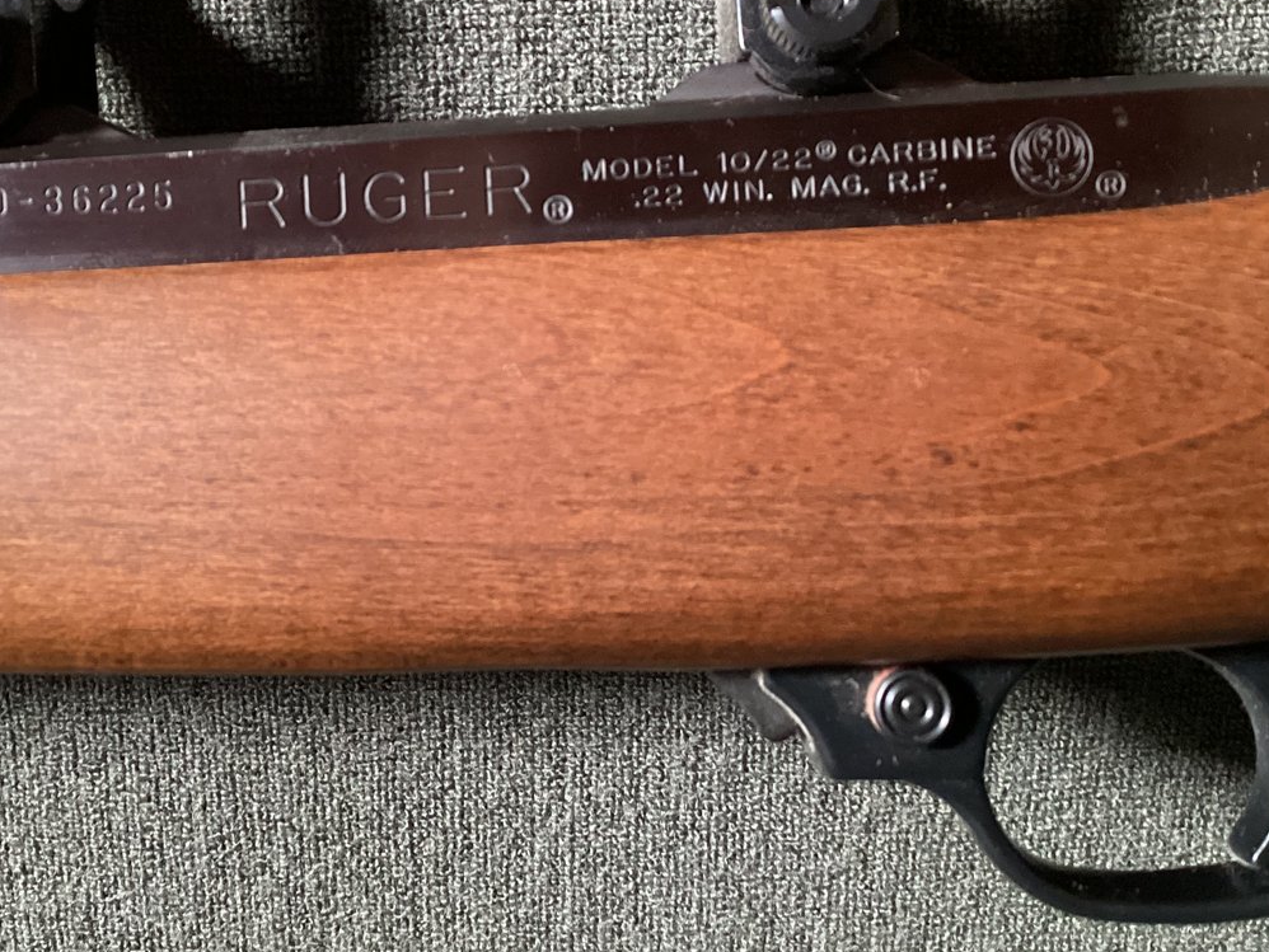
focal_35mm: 47
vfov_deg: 30.8
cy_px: 357
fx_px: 1723
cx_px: 494
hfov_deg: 40.2
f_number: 2.4
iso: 400
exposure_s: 1/33
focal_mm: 3.3
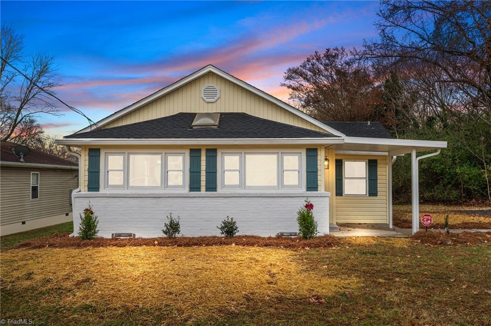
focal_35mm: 29
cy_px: 163
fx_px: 395
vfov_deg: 44.9
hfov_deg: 63.7
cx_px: 246
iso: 200
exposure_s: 1/160
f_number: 7.1
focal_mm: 29
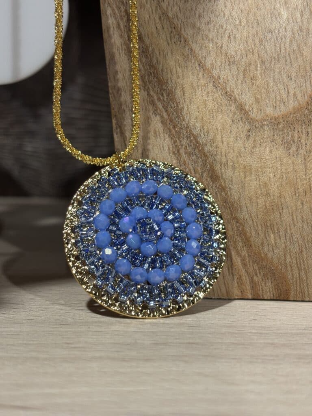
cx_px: 156
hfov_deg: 28.0
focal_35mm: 52
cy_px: 208
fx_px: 625
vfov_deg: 36.8
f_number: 1.6
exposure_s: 1/173
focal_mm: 5.96
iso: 32
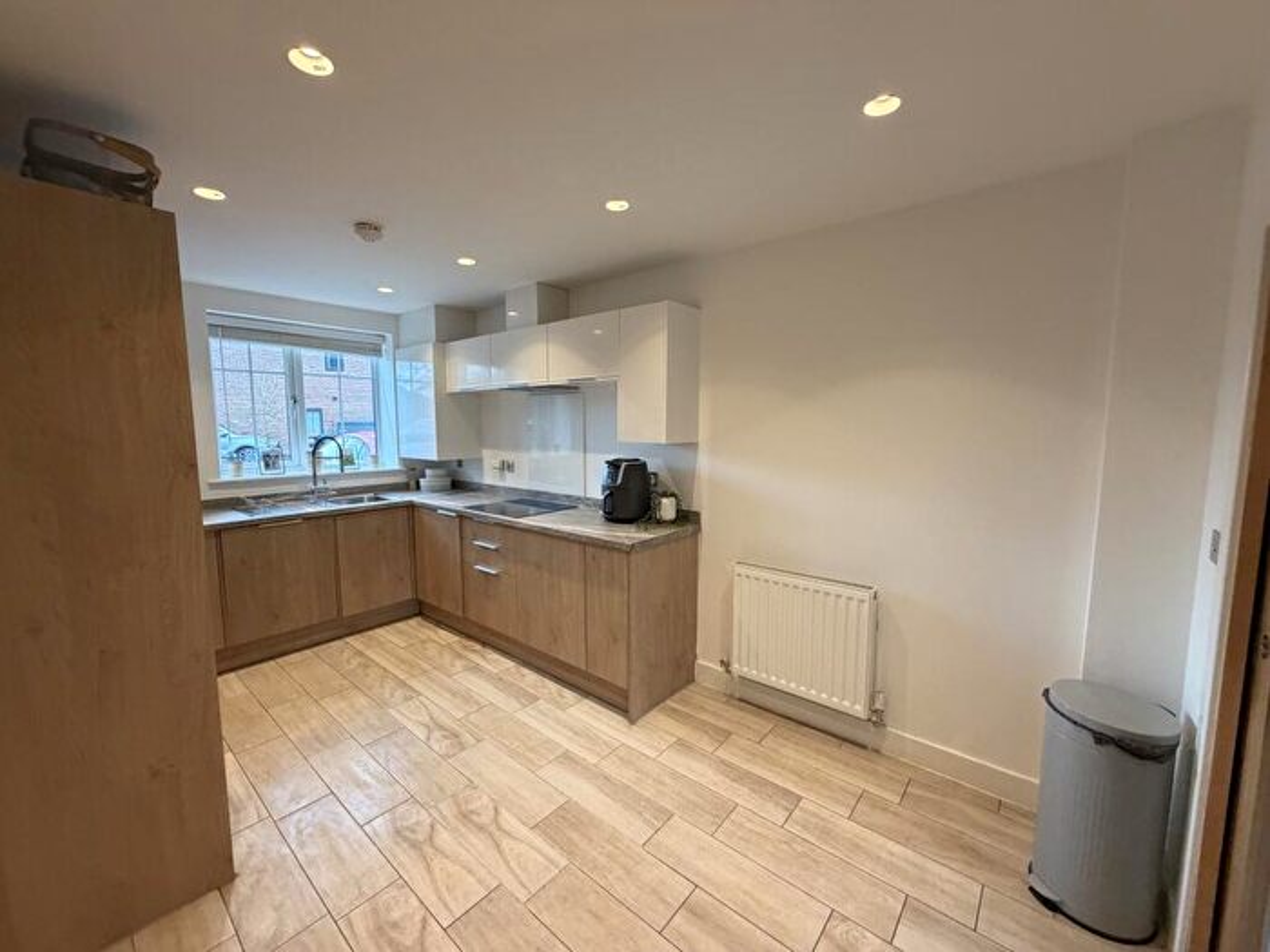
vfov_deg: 85.7
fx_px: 514
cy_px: 476
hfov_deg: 102.1
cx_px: 635
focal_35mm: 14
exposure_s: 1/121
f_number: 2.2
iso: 320
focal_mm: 2.22
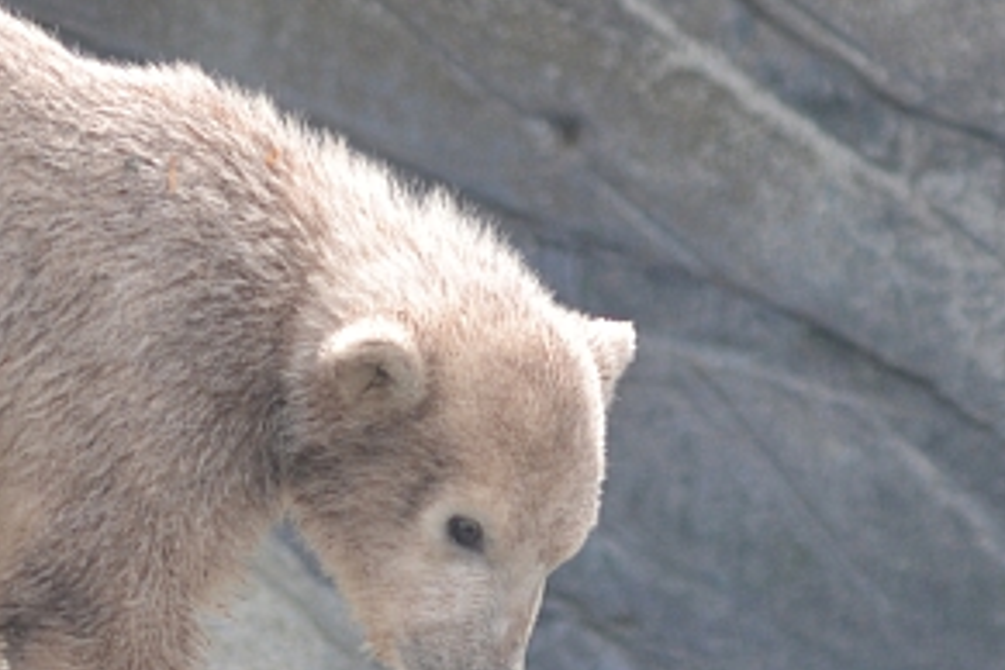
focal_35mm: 713
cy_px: 311
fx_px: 19903
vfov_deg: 1.9
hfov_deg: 2.9
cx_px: 325
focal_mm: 150
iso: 400
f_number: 4.5
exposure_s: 1/1000
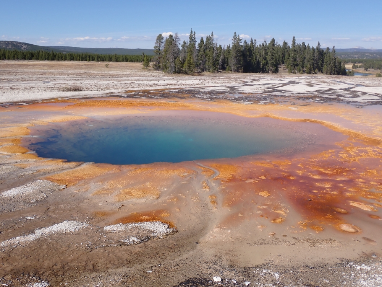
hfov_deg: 51.4
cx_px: 191
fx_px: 397
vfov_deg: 39.7
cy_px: 144
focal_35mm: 36
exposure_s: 1/160
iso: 100
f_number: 10
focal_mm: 6.37
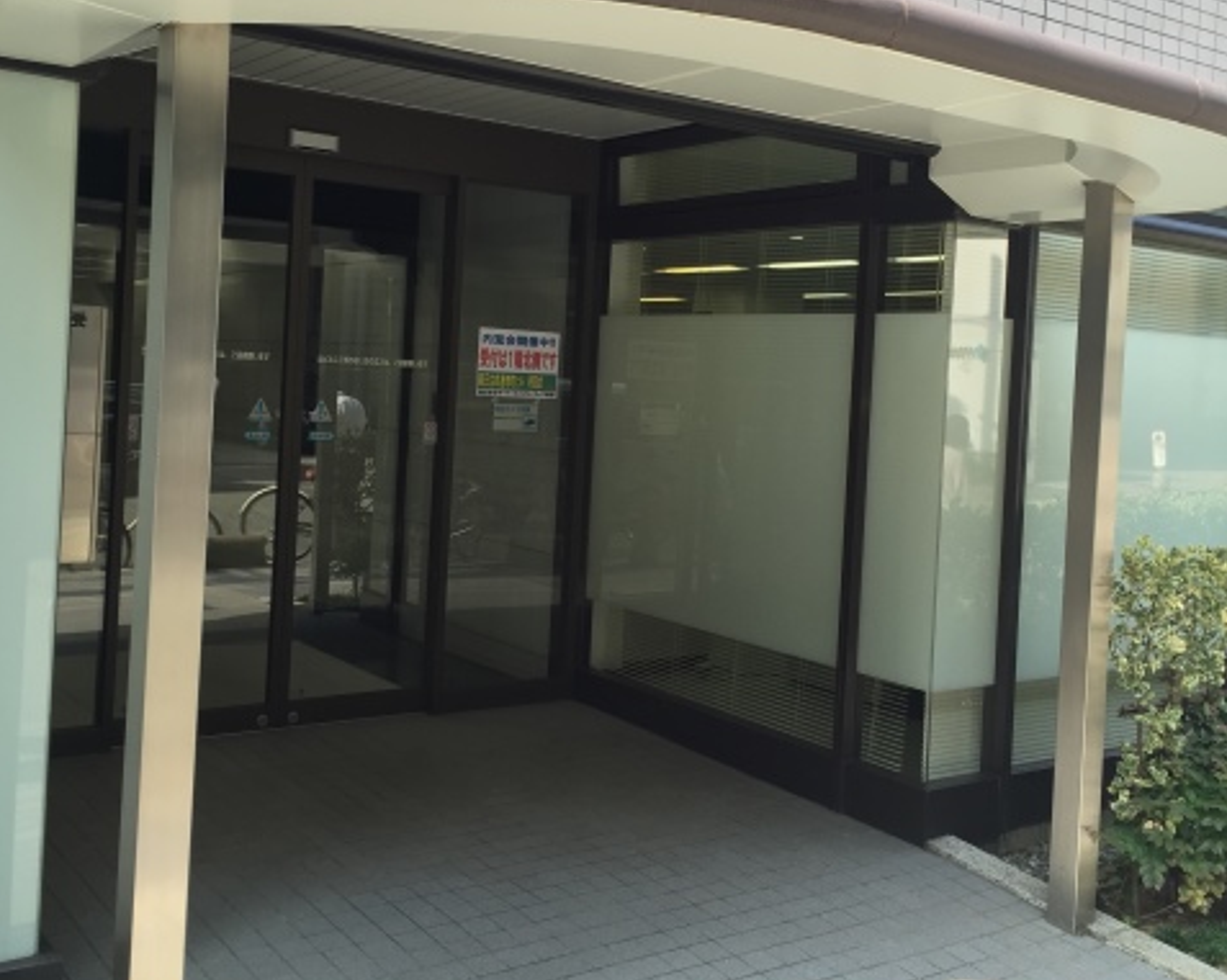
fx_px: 1379
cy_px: 401
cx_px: 612
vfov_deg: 39.0
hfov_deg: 48.0
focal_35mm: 38
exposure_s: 1/267
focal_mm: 4.15
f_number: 2.2
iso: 32
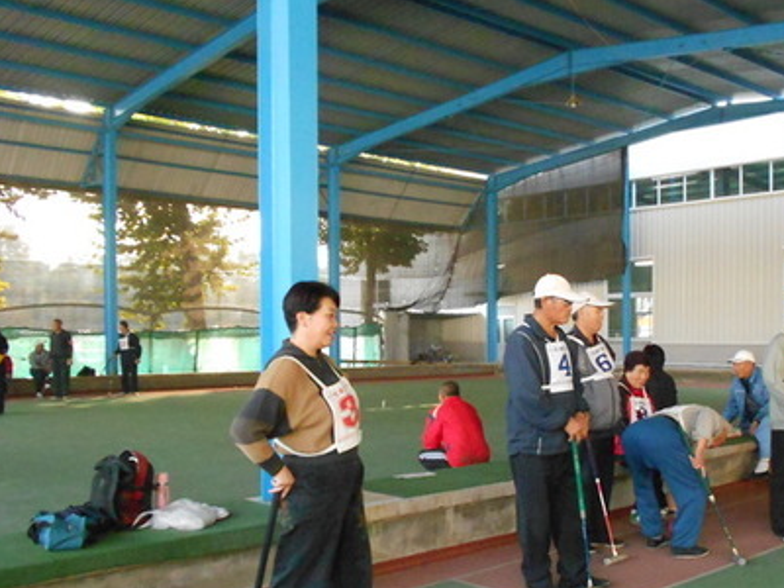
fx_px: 883
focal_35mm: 39
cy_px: 347
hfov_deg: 46.7
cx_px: 555
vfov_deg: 36.7
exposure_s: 1/160
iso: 800
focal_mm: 4.6
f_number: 3.2
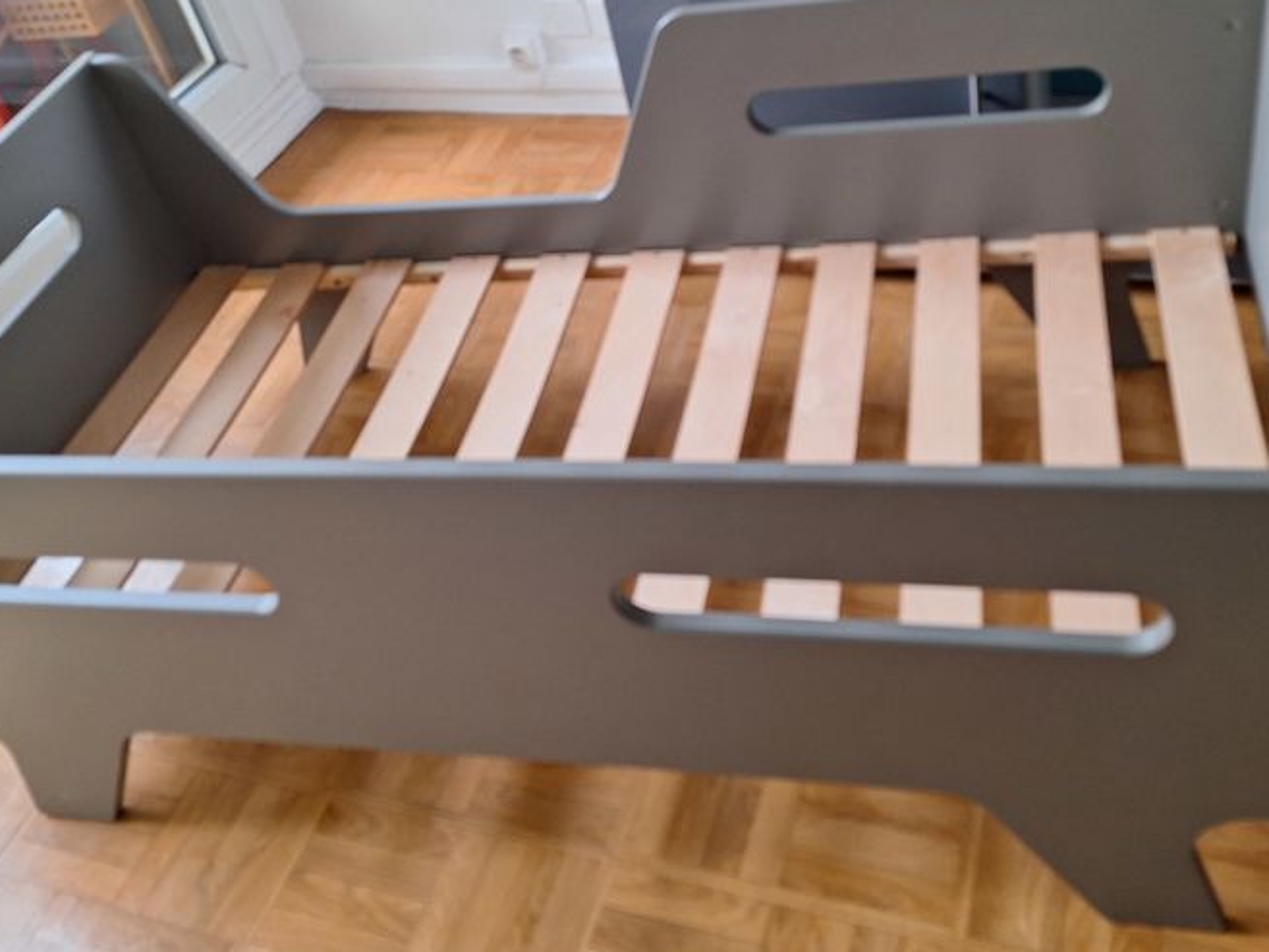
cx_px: 659
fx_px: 1283
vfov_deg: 40.1
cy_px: 307
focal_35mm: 35
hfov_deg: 52.6
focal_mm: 5.54
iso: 200
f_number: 1.8
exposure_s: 1/50
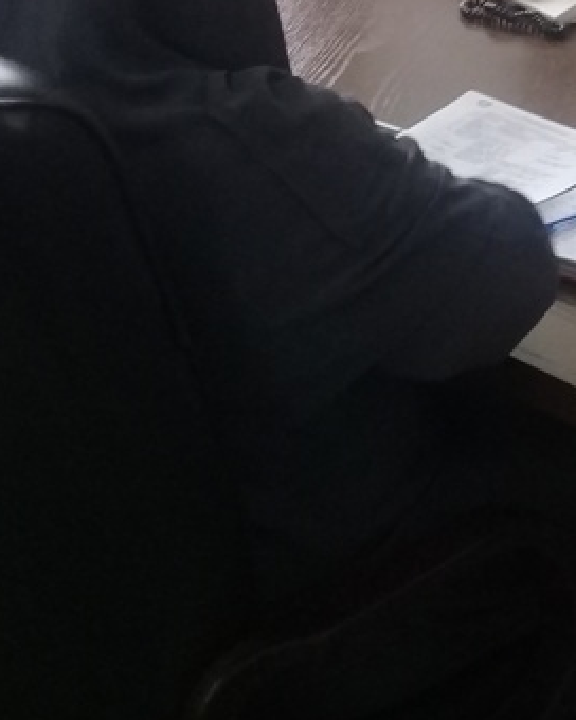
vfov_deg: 20.1
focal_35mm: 91
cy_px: -74
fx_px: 1939
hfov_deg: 16.4
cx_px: 614
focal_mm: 3.3
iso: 160
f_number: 2.2
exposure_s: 1/33
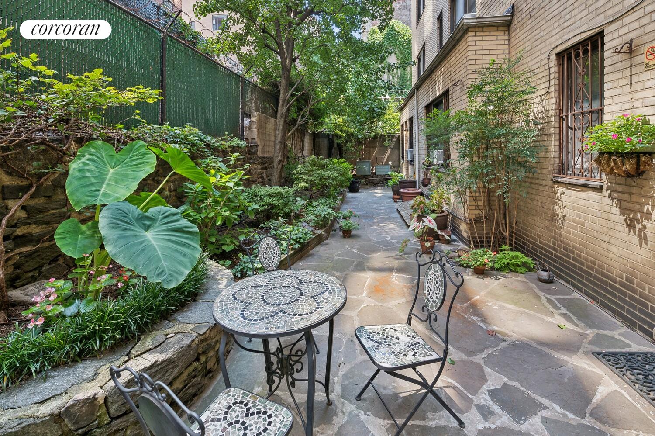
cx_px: 328
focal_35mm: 15
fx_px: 273
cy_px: 218
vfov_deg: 77.2
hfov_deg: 100.4
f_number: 14
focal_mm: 15
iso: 640
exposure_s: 1/40
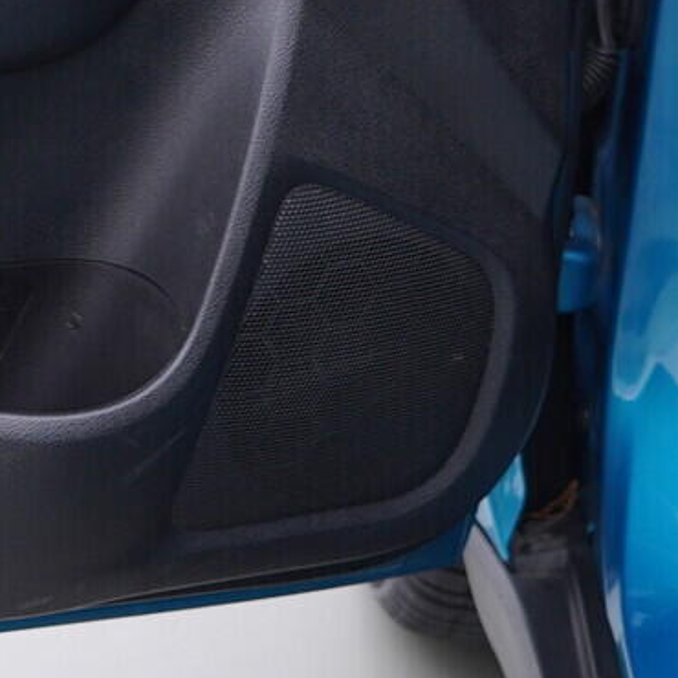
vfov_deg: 14.3
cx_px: -443
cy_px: -81
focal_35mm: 119
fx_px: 2637
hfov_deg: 13.5
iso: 125
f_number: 3.2
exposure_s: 1/50
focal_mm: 24
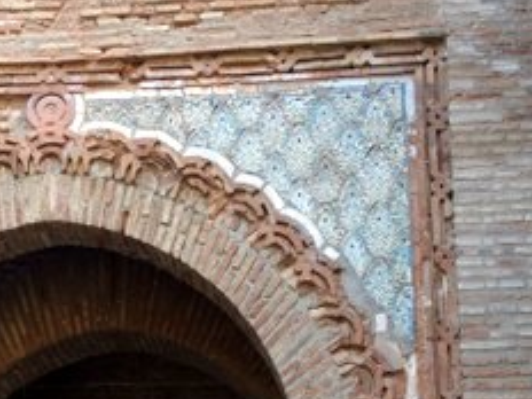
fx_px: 1460
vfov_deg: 15.4
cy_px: 367
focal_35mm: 95
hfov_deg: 20.4
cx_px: 99
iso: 125
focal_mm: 9.8
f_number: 2.8
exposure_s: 1/100
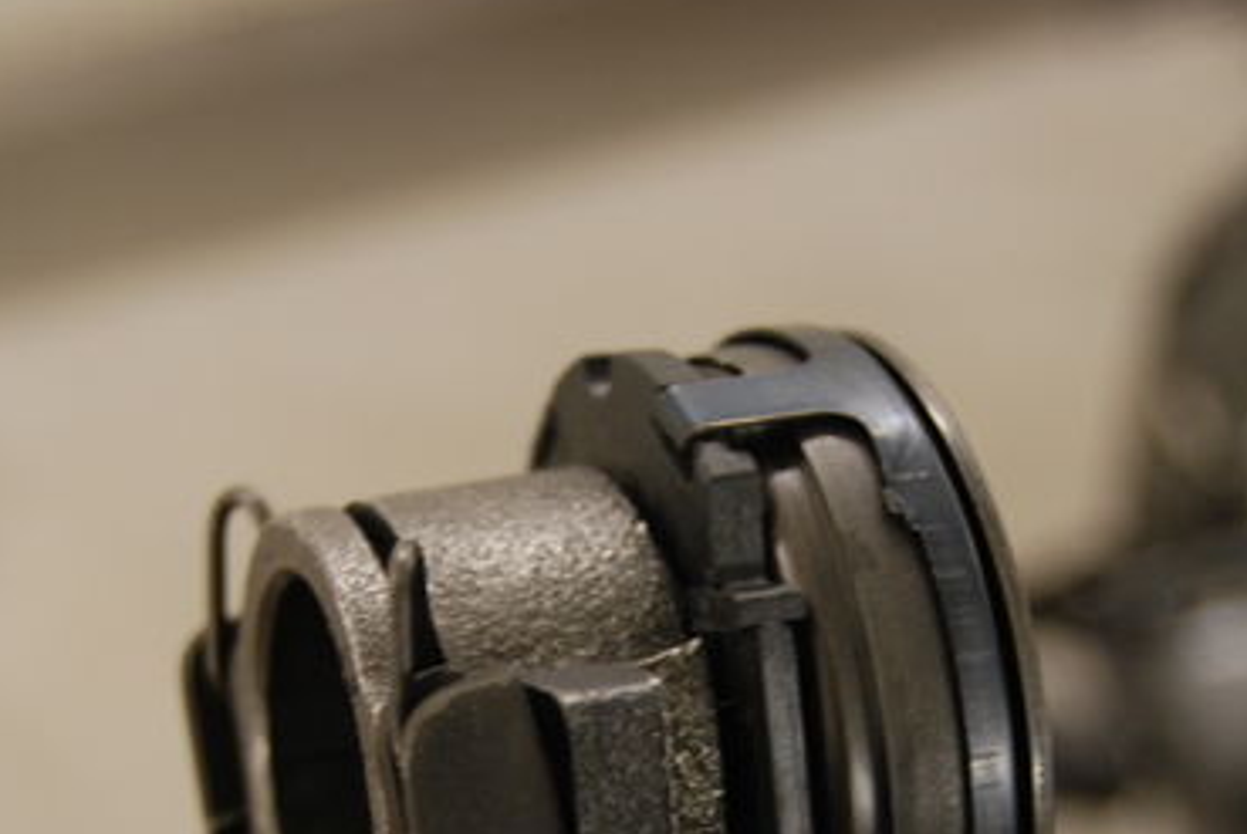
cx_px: 612
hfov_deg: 19.6
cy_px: 702
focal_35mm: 104
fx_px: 3607
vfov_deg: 13.1
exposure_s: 1/30
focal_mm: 40
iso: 400
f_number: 5
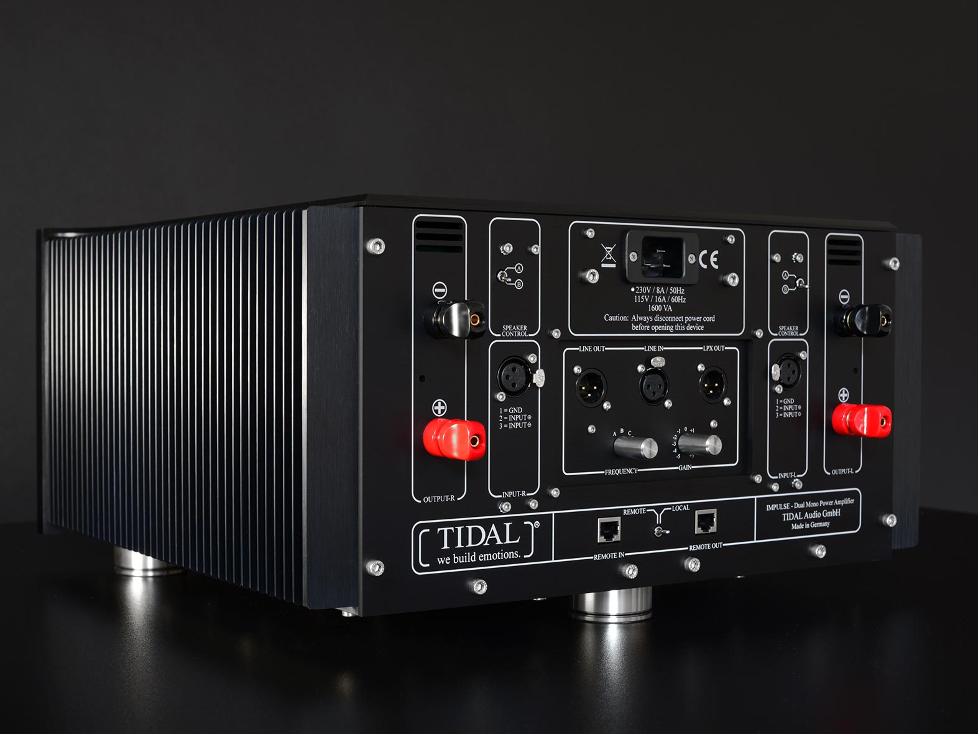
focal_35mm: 55
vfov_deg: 26.6
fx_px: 1554
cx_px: 471
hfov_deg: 34.9
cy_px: 367
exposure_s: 2
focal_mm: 50
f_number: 10
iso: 160
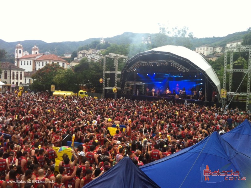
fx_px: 253
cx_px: 126
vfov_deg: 40.6
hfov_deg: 52.7
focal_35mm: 35
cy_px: 94
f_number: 2.8
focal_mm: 3.85
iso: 100
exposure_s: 1/60
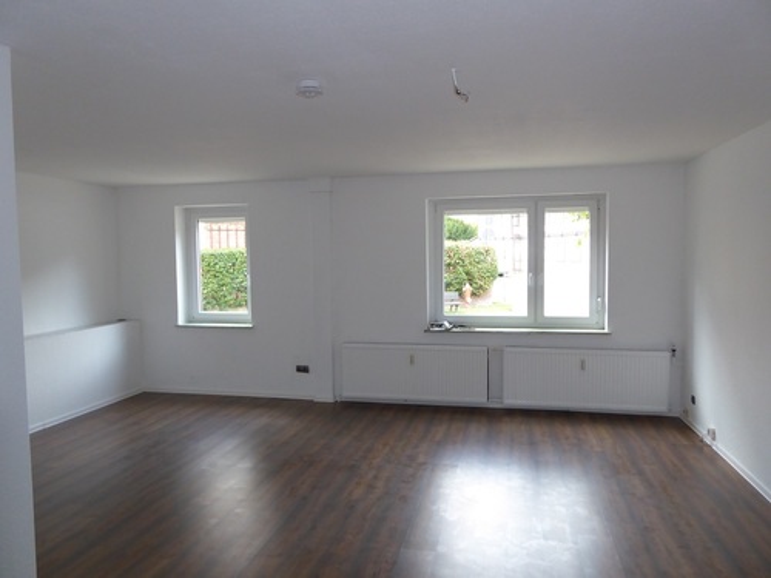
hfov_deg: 71.6
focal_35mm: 24
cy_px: 289
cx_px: 386
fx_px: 535
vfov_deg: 56.8
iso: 200
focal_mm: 4.3
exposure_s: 1/60
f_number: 3.3
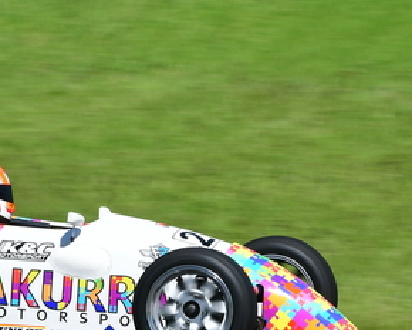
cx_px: 47
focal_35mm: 931
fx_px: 11352
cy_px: 105
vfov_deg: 1.7
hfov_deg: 2.1
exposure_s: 1/250
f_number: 11
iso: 160
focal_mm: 240
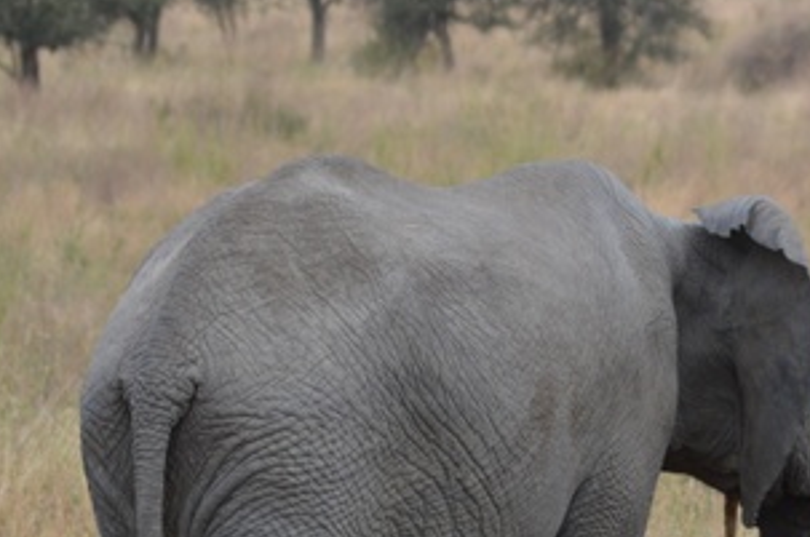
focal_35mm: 535
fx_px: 12025
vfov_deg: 2.6
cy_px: 435
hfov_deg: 3.9
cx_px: 706
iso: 160
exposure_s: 1/500
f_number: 5.6
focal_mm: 135
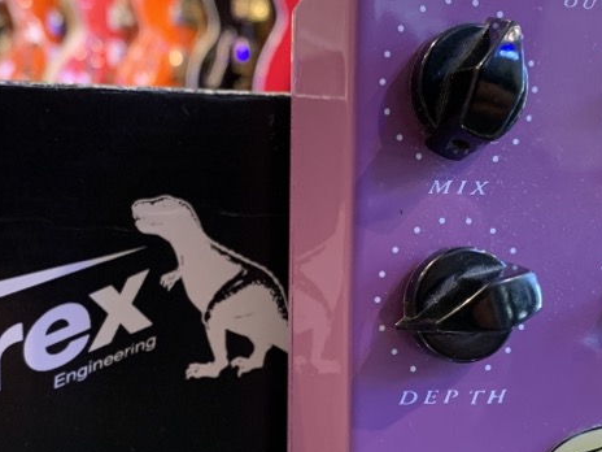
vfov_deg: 25.8
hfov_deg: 34.3
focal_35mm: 56
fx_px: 974
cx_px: 288
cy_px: 342
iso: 250
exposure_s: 1/40
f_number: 1.8
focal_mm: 4.25
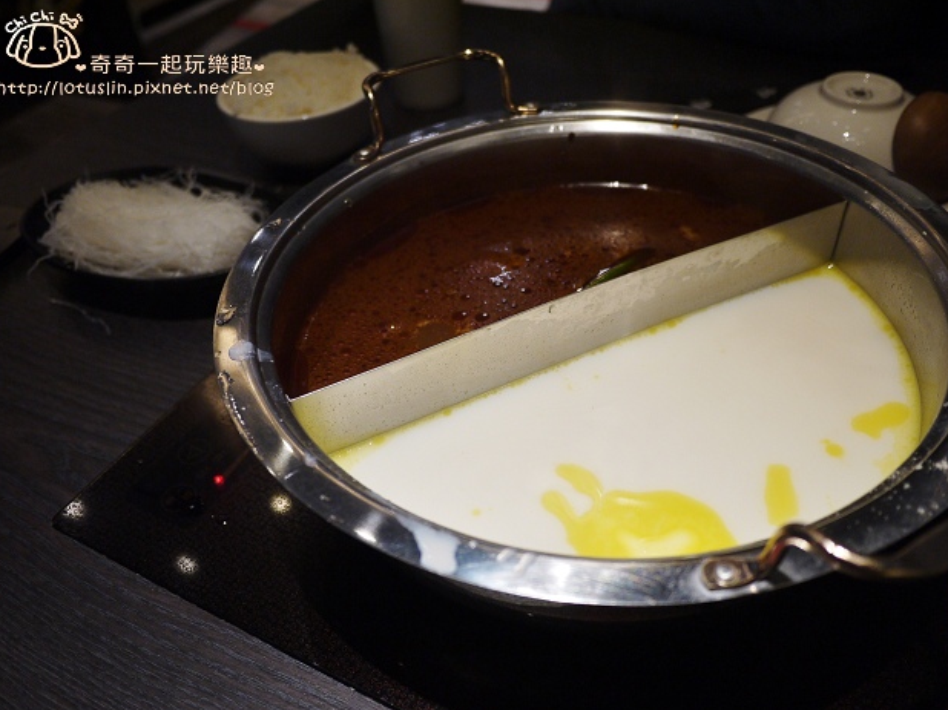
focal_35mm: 29
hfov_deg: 61.7
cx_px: 474
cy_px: 363
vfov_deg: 48.2
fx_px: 794
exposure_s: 1/60
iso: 200
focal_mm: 14
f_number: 2.5
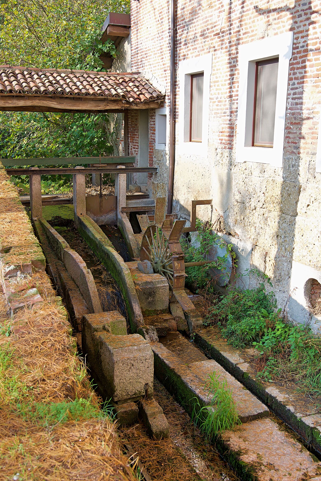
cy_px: 242
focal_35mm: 37
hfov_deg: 35.9
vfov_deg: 51.9
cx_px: 165
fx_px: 495
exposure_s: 1/160
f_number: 3.5
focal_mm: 24
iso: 100
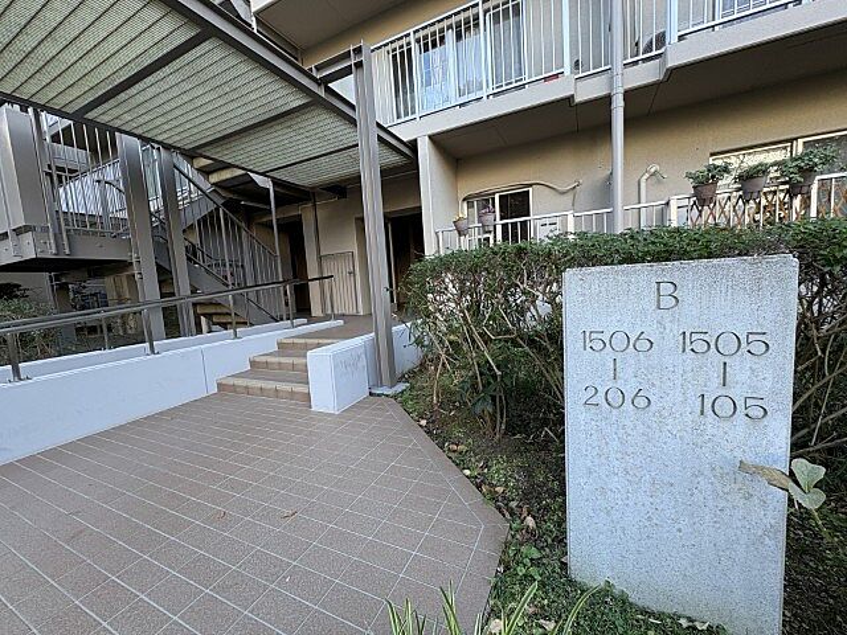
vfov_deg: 85.7
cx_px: 424
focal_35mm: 14
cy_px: 318
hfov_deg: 102.1
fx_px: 343
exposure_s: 1/99
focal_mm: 2.22
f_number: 2.2
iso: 100
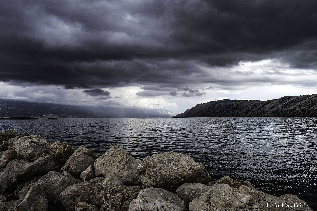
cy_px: 106
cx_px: 158
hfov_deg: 67.4
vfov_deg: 47.9
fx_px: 238
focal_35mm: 27
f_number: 13
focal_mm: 18
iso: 200
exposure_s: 1/200
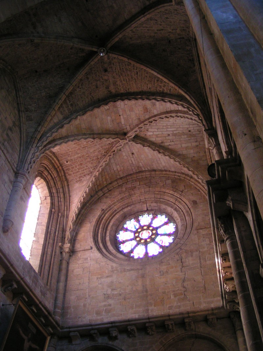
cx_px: 132
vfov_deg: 49.0
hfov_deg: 37.7
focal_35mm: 38
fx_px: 385
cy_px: 176
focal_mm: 5.8
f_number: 2.8
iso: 200
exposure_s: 1/6
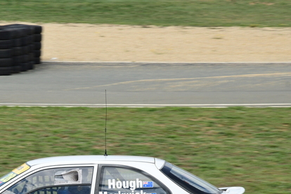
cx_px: 25
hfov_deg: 8.8
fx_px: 1875
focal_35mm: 232
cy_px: 178
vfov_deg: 5.9
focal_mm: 80
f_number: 11
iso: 400
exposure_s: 1/400
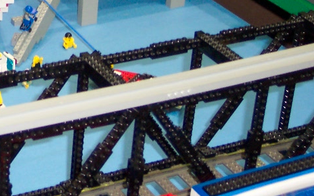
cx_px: -10
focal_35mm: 118
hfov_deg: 17.2
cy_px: 2
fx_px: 1009
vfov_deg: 11.0
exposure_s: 1/45
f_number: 3.4
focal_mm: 10.7
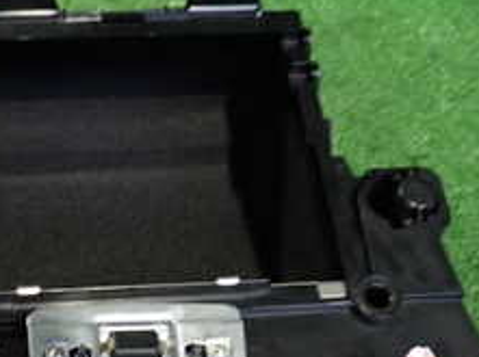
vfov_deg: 21.4
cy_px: 270
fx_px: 939
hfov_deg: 27.8
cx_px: 72
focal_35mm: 68
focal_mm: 4.5
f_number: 2
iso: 400
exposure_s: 1/30
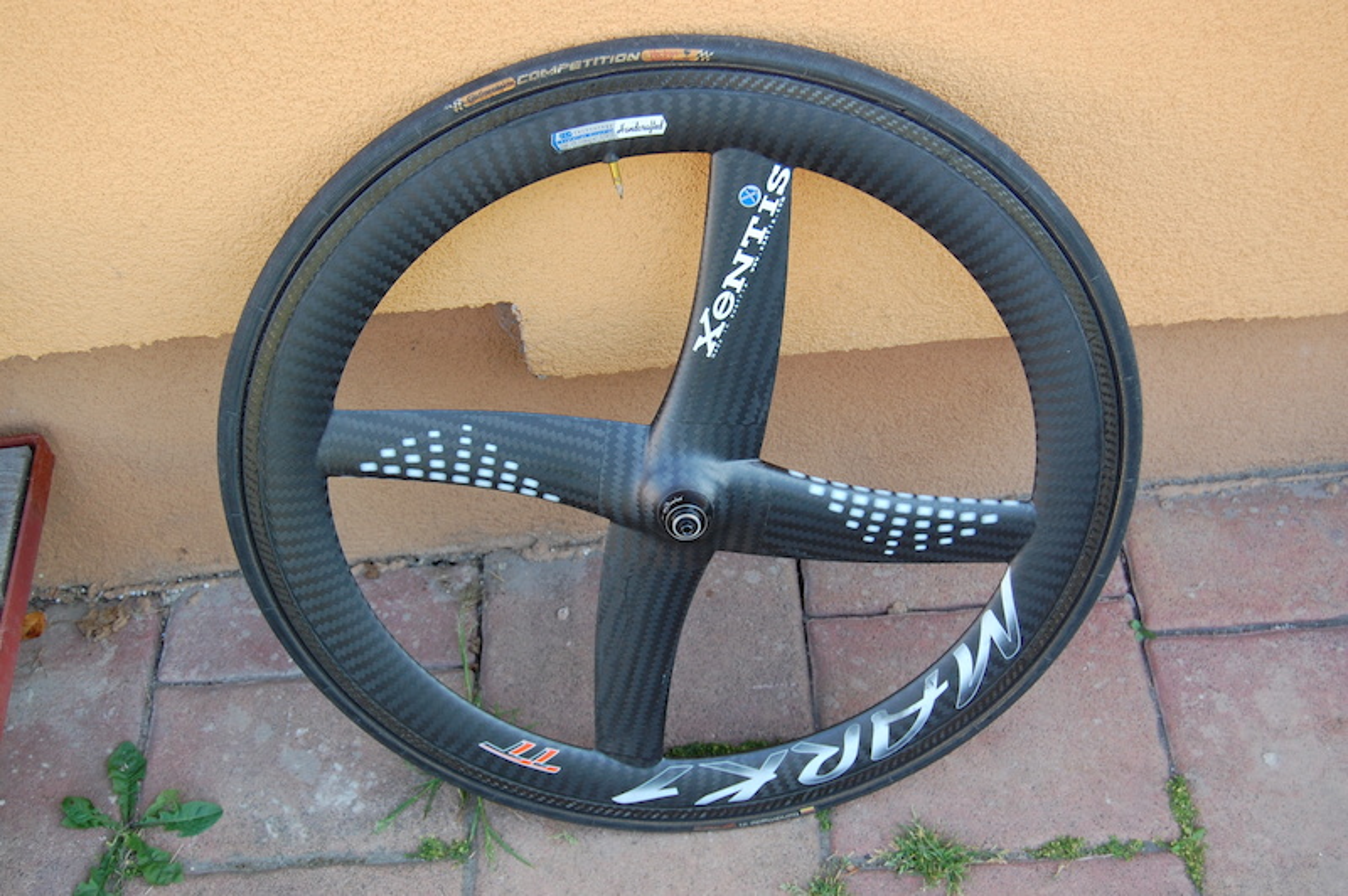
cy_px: 448
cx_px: 674
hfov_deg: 46.4
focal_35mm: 42
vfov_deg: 31.8
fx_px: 1571
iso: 400
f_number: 5
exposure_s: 1/100
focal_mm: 28
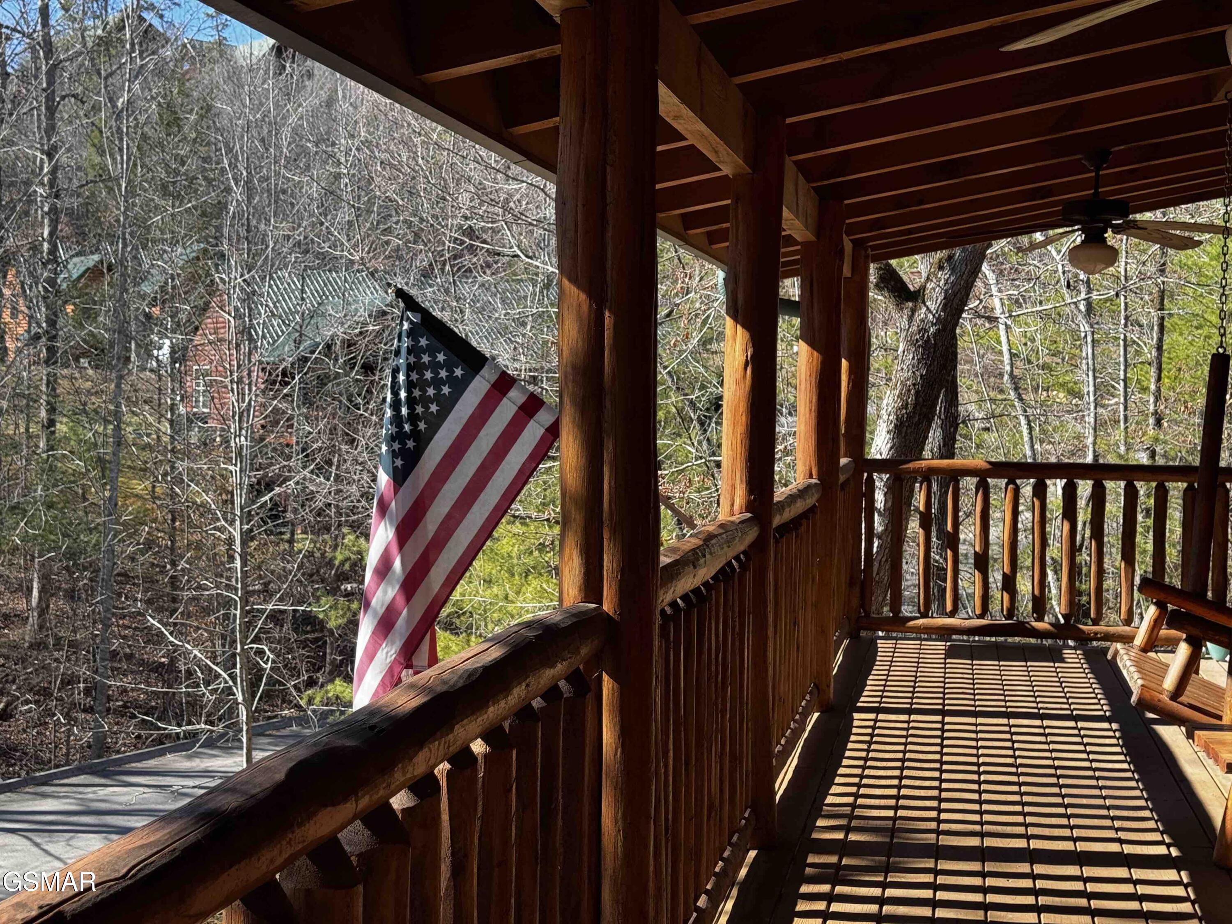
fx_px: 1708
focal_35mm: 48
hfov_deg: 39.7
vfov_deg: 30.3
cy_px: 462
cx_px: 616
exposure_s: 1/739
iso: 64
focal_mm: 6.76
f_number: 1.78
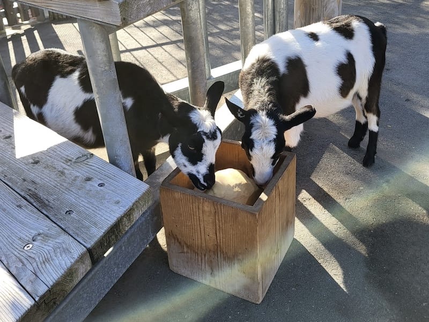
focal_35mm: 26
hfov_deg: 67.3
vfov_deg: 53.1
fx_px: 322
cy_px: 161
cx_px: 214
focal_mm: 5.4
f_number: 1.8
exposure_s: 1/557
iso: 40
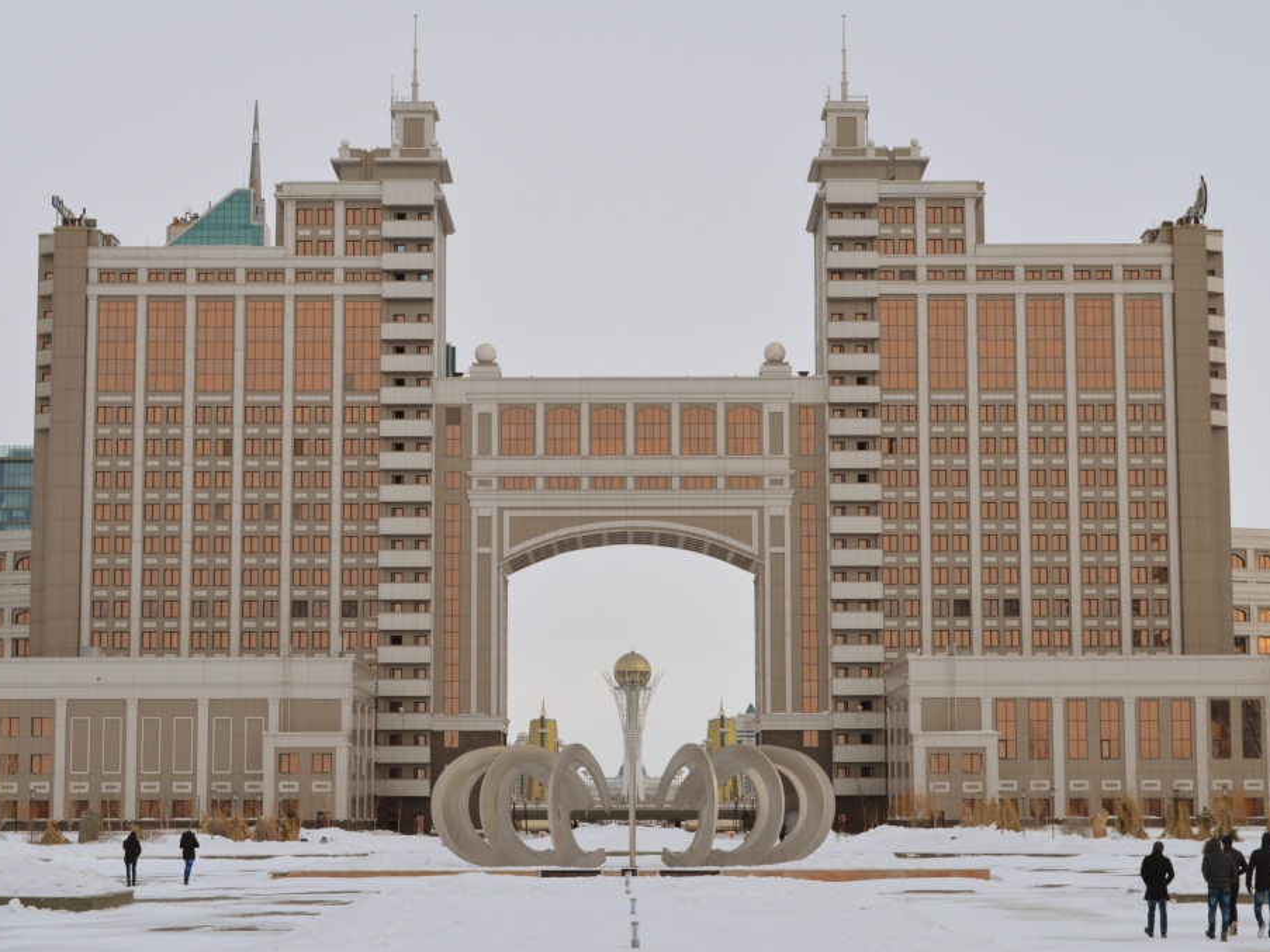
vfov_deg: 20.0
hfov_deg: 26.5
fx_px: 2698
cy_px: 477
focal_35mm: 74
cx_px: 639
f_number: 8
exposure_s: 1/250
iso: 100
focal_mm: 45
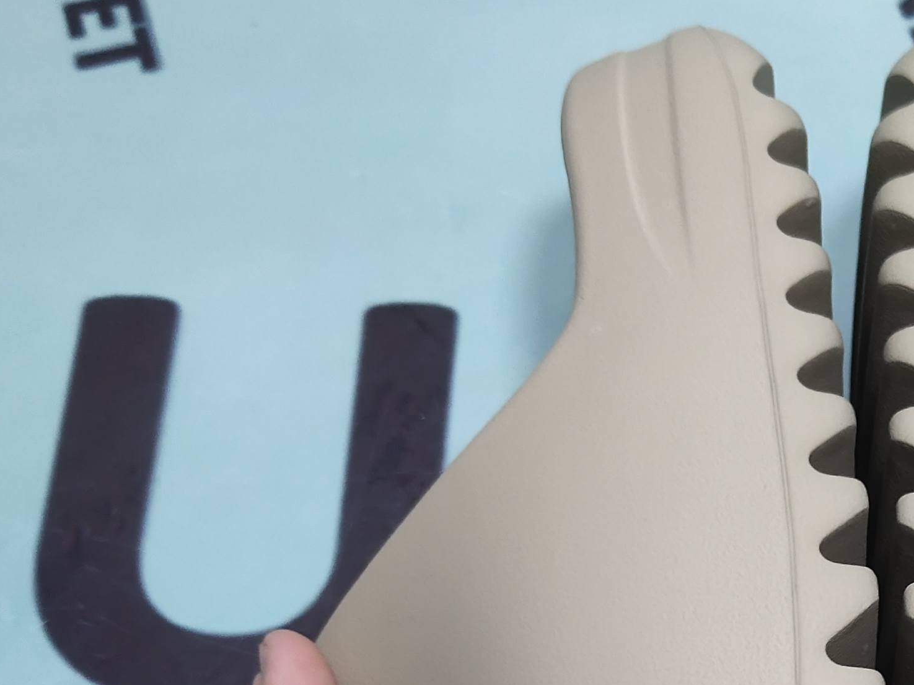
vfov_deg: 17.5
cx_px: 855
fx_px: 2165
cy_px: 727
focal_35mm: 82
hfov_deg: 23.1
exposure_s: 1/100
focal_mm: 4.35
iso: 100
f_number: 1.79
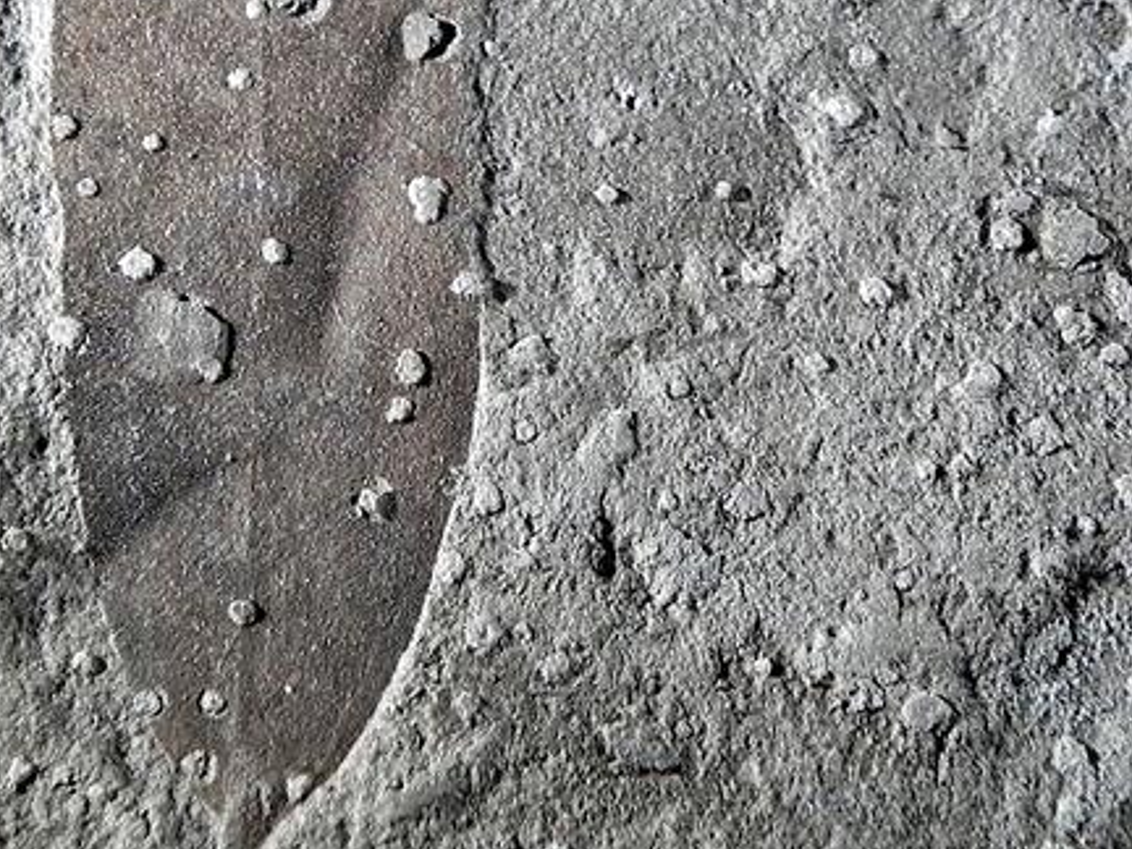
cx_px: 178
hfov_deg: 18.2
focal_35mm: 107
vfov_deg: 13.8
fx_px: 3499
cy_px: 165
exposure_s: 1/107
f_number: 3.2
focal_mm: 6.6
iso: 160
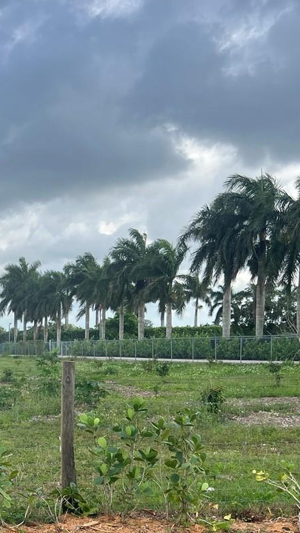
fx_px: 806
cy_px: 394
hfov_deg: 19.6
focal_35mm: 57
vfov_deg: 35.9
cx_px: -77
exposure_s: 1/2208
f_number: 1.5
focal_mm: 5.7
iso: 50
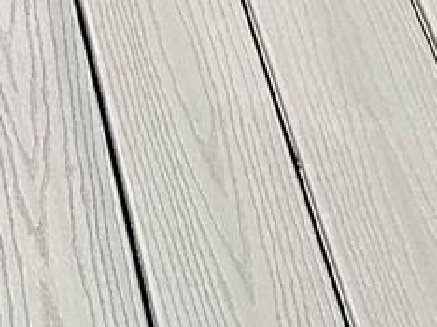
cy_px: -300
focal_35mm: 127
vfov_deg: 10.8
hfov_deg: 13.1
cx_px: -474
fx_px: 1602
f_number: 1.8
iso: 25
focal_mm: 3
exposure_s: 1/2141
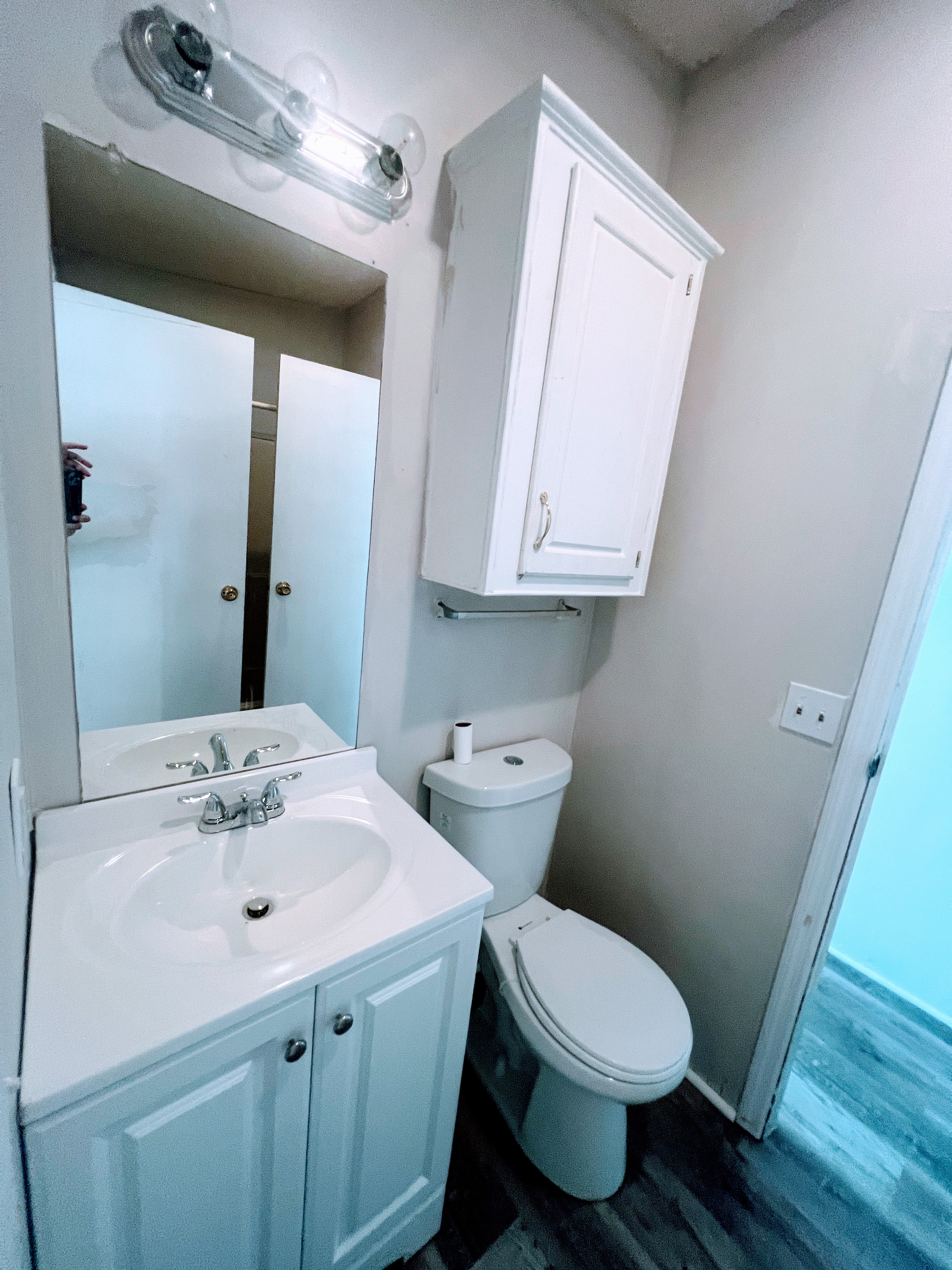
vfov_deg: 106.2
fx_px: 477
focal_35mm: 13
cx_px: 476
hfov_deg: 89.9
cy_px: 635
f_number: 1.8
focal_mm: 1.57
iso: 200
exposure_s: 1/60
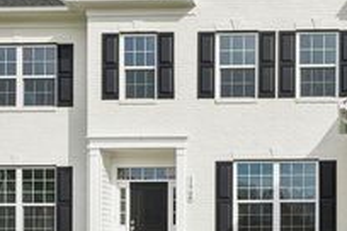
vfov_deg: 25.0
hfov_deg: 34.4
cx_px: 327
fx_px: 520
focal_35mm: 54
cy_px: 99
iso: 400
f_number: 8
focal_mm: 22
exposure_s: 1/2500
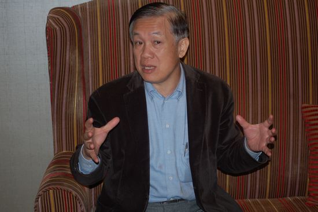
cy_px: 106
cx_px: 159
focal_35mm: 82
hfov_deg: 24.6
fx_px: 728
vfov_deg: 16.5
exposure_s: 1/60
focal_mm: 55
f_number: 4
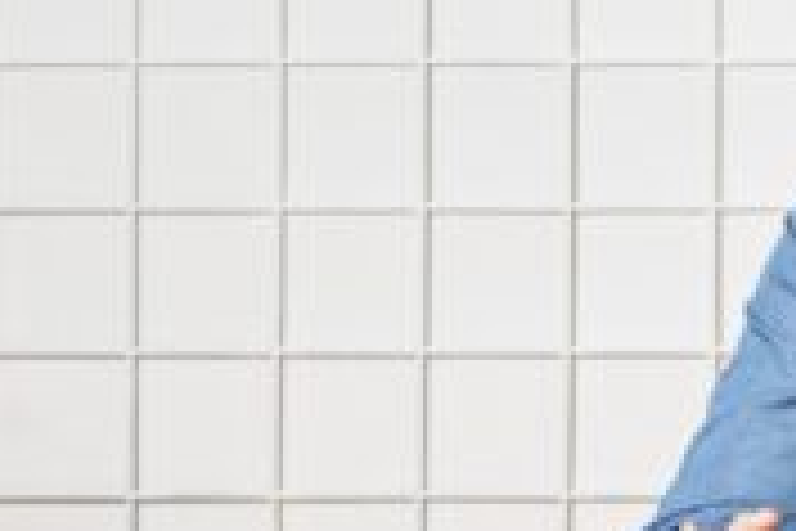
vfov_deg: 3.9
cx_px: 805
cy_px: -122
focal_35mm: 353
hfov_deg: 5.8
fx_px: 7805
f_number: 6.3
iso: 400
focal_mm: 90
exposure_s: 1/160
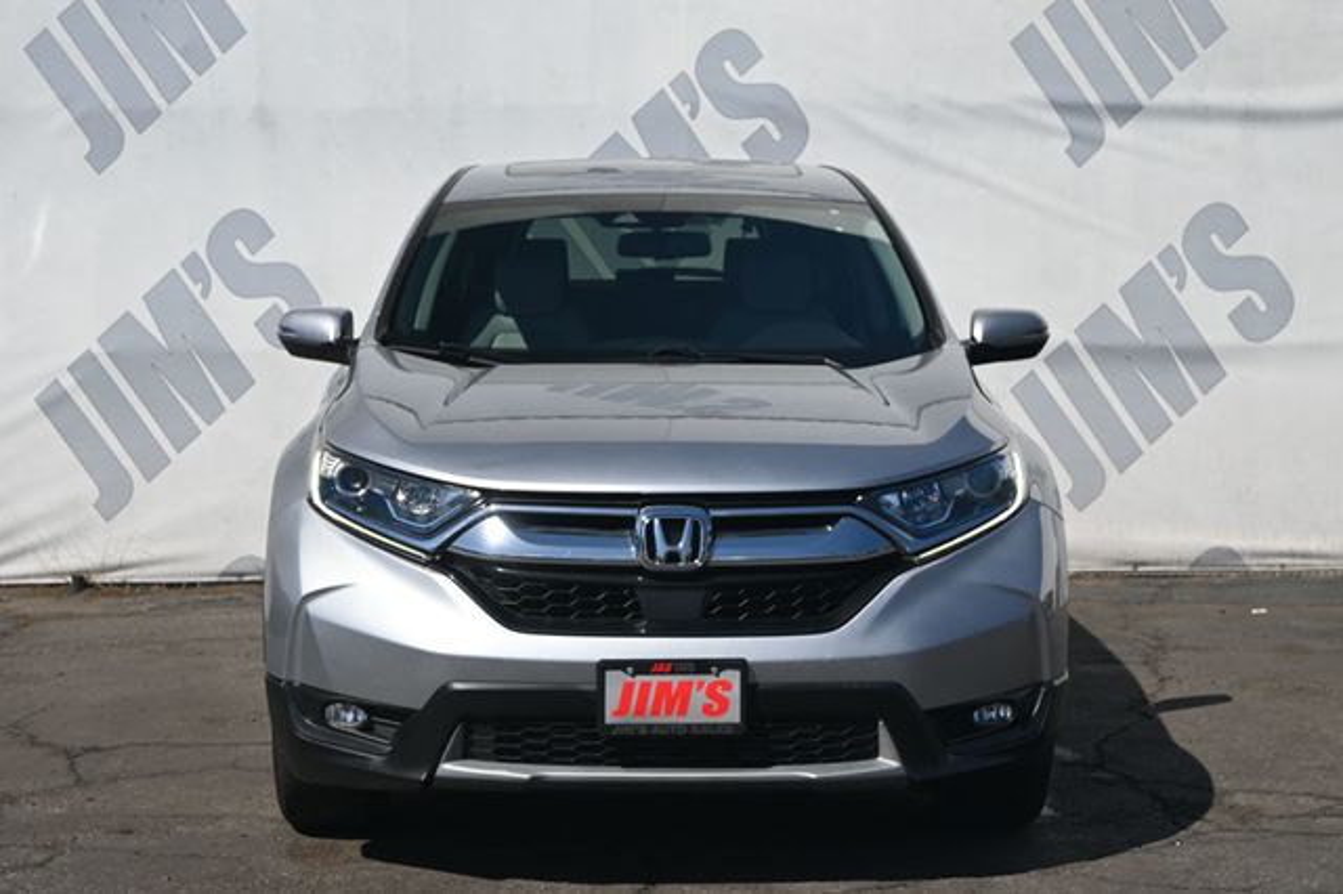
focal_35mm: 68
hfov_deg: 29.9
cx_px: 672
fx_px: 2517
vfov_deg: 20.1
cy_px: 447
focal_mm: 45
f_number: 6.3
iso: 100
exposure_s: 1/320
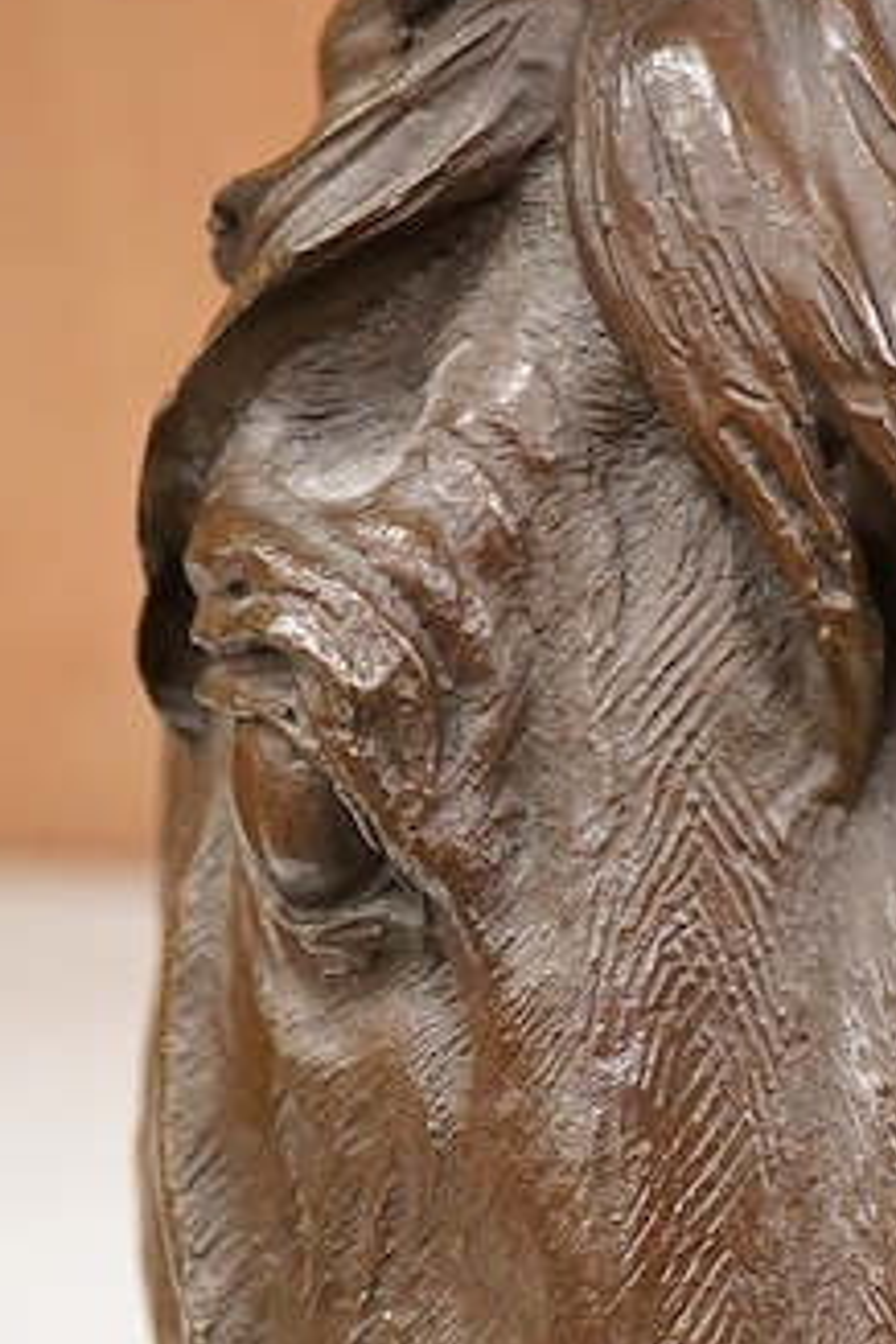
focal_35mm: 155
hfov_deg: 8.8
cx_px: 715
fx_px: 5786
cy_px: 1001
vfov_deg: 13.2
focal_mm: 30
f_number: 5.6
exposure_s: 1/160
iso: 2500
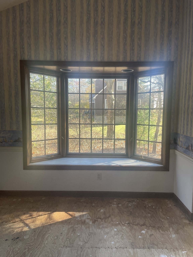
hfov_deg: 53.1
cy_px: 128
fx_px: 193
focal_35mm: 26
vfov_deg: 67.3
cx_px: 96
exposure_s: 1/121
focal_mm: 4.2
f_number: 1.6
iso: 50
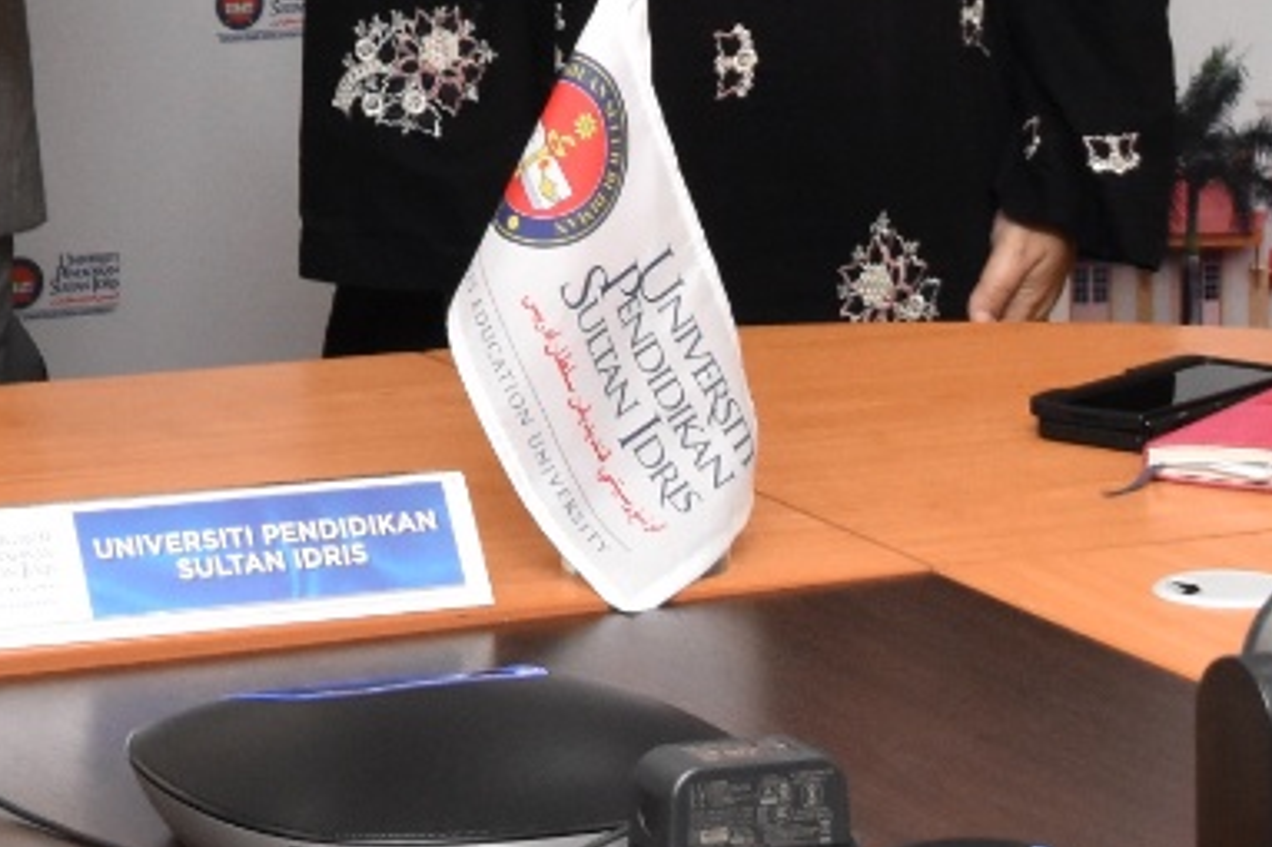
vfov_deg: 7.9
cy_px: -472
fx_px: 5972
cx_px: -106
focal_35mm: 169
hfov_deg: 12.0
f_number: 8
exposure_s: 1/60
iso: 1600
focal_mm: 27
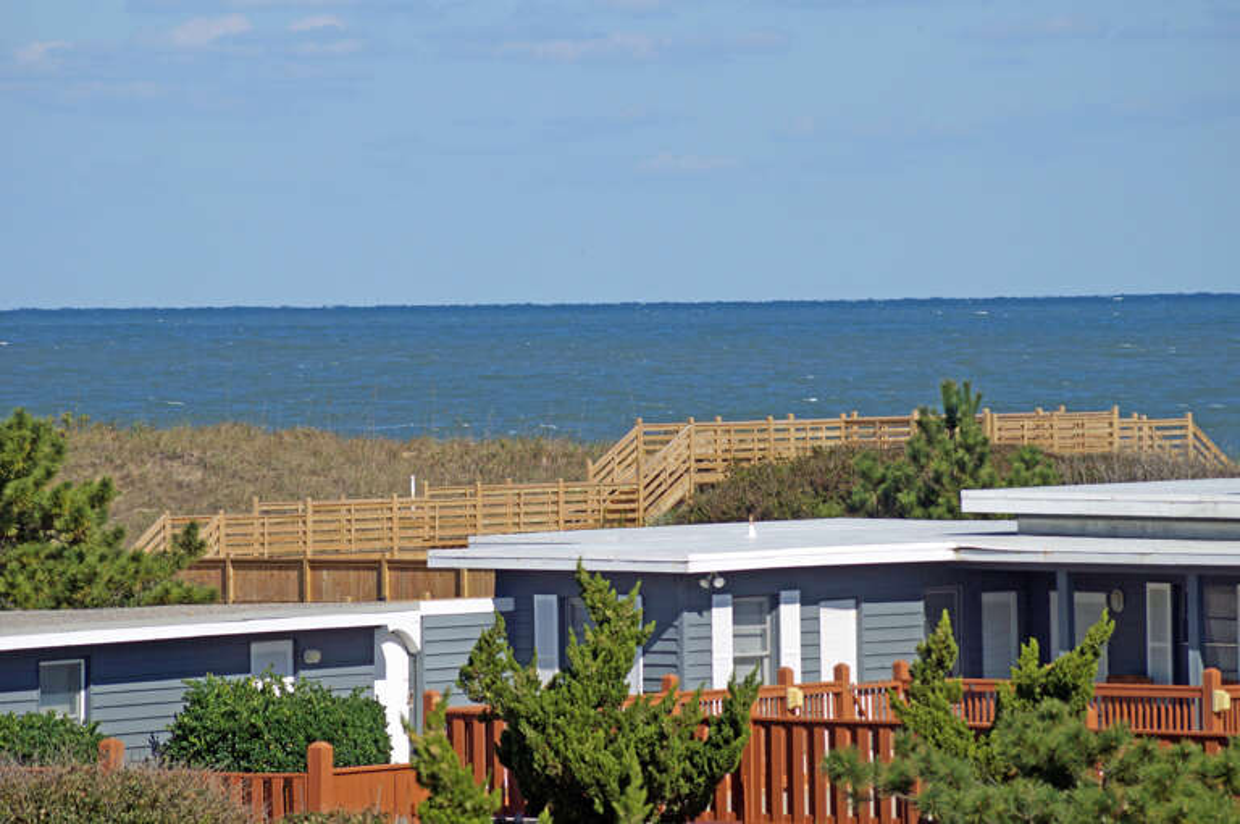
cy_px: 412
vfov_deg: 4.6
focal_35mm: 300
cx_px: 620
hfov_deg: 6.9
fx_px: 10320
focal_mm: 200
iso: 100
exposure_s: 1/640
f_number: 8
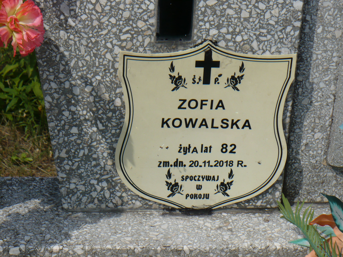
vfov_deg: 11.7
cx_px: 172
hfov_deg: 15.5
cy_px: 128
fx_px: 1258
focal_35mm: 127
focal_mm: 21
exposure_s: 1/250
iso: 100
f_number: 10
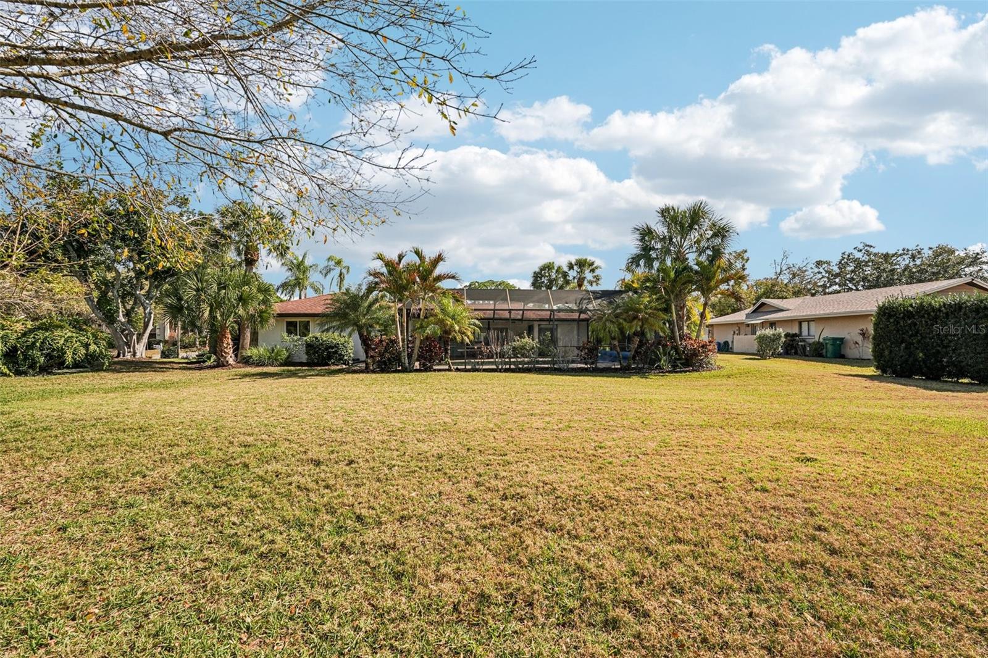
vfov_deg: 73.7
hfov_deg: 96.7
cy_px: 329
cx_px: 494
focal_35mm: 16
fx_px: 439
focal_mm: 16
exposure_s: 1/1250
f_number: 8
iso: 400
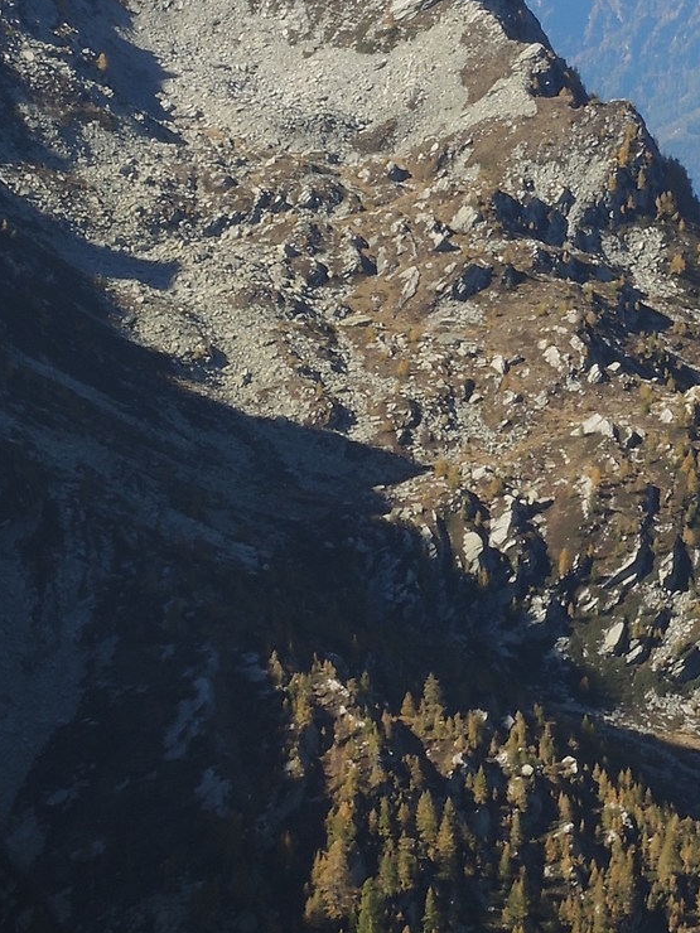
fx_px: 5770
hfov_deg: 6.9
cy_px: 57
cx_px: 908
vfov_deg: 9.2
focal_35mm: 214
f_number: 8
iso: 80
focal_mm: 14.1
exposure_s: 1/125
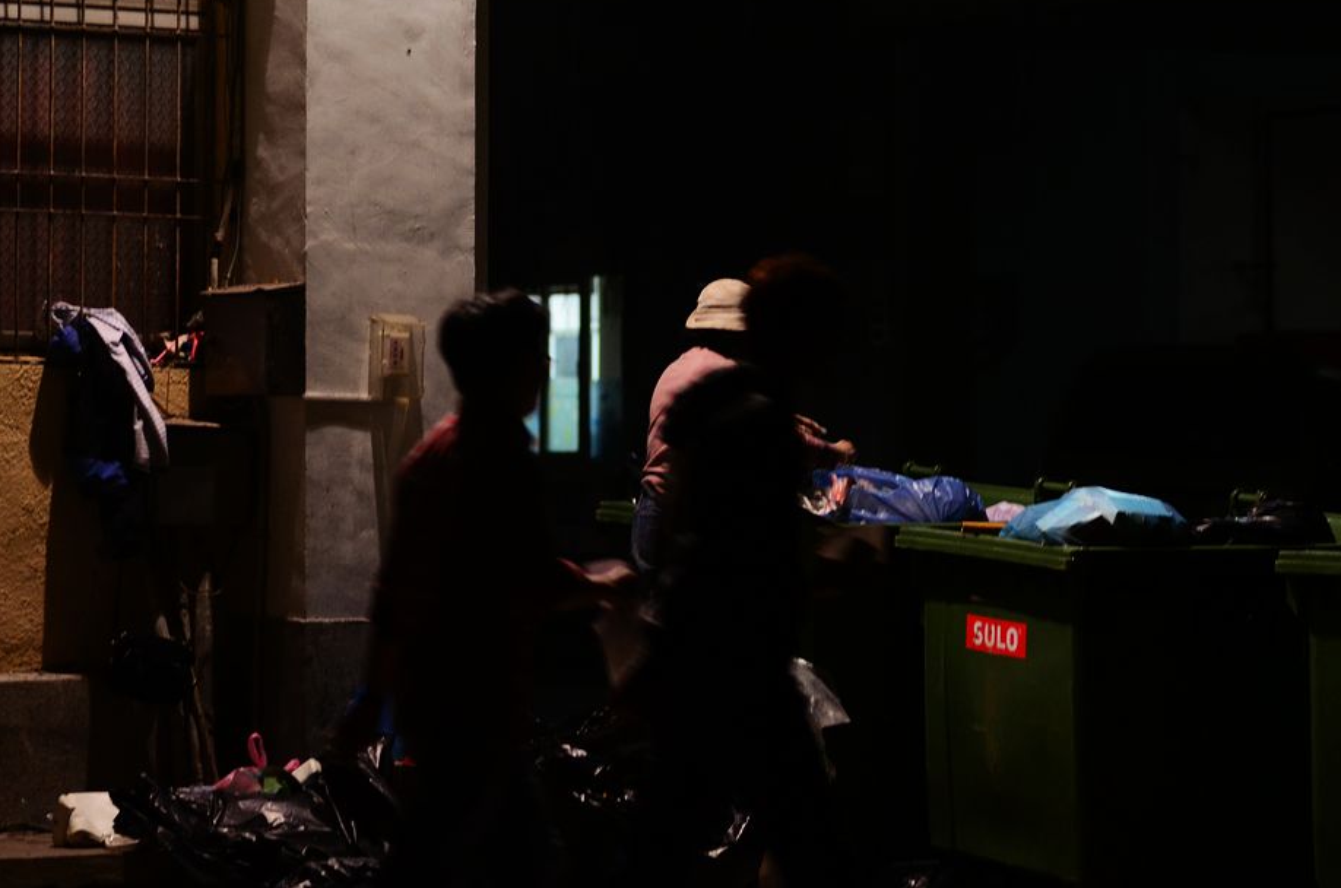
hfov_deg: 14.0
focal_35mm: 147
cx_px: 726
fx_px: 5464
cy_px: 463
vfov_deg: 9.3
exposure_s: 1/50
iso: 1250
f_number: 2.8
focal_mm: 90
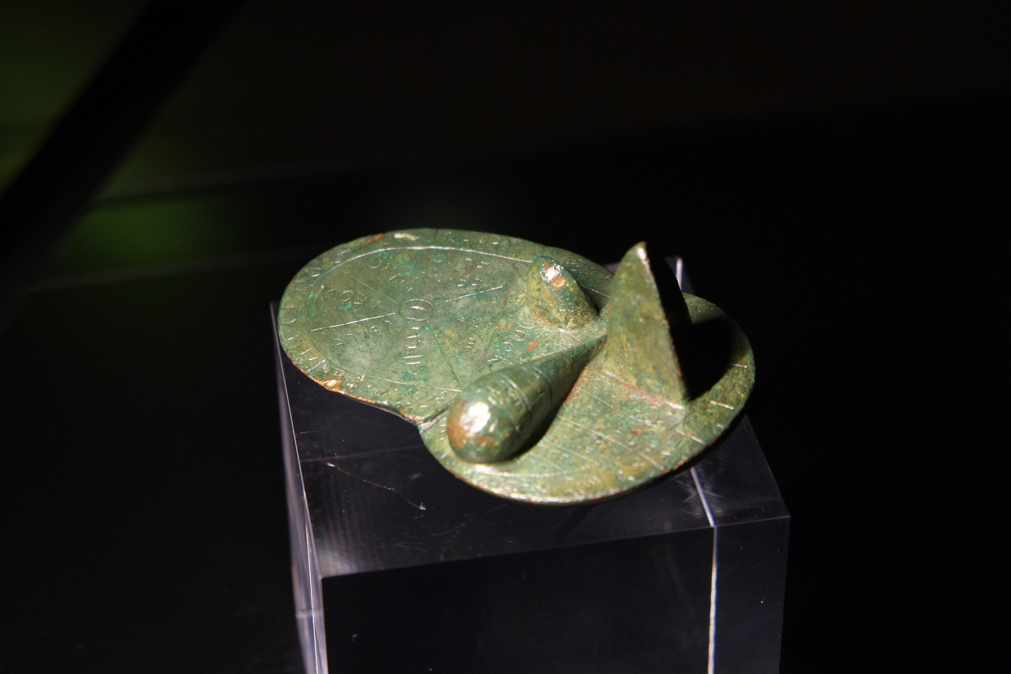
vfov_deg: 16.5
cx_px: 506
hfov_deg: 24.5
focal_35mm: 83
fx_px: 2331
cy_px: 337
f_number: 4
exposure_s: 1/60
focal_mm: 55
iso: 1600
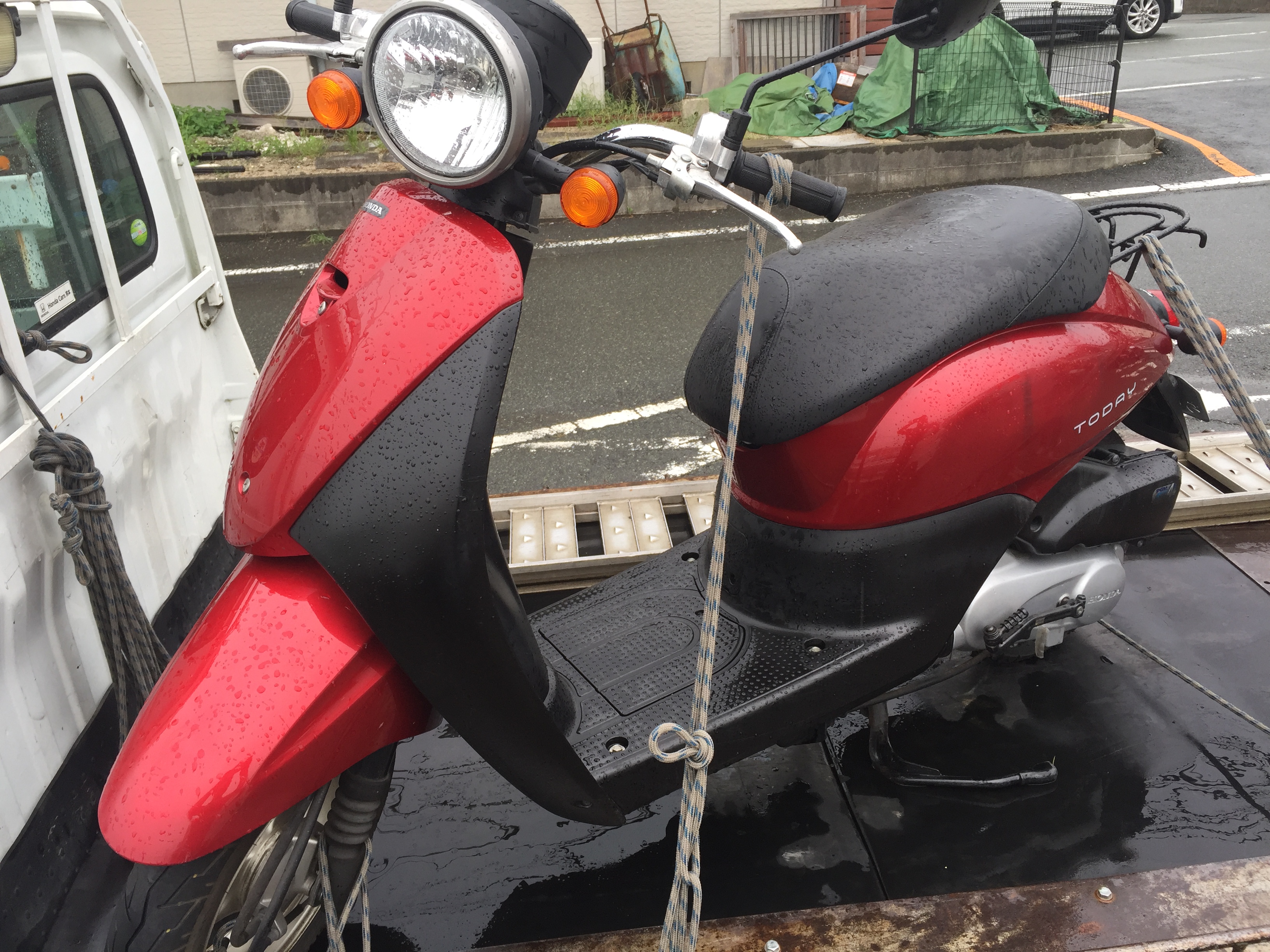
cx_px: 635
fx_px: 1064
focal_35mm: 29
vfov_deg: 48.2
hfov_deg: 61.7
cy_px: 476
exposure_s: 1/189
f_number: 2.2
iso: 32
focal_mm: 4.15
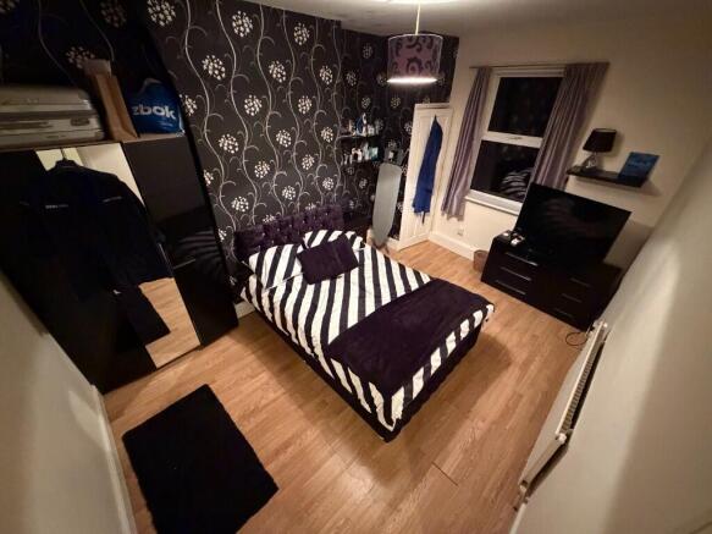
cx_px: 356
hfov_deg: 102.1
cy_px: 267
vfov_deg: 85.7
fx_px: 288
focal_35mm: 14
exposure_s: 1/33
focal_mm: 2.22
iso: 1600
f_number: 2.2
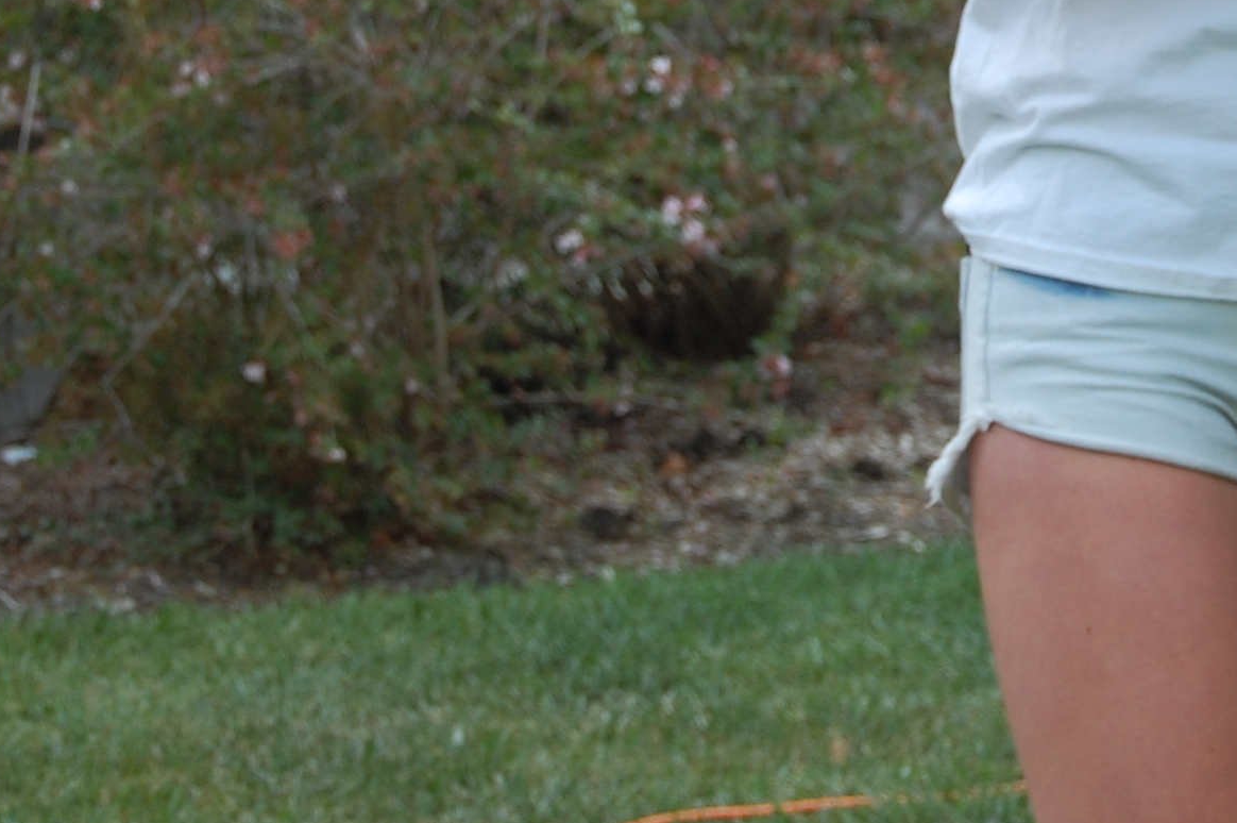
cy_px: -216
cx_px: 1177
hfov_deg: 11.0
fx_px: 6386
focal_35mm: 186
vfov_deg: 7.3
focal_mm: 48
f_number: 5.6
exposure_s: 1/125
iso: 320
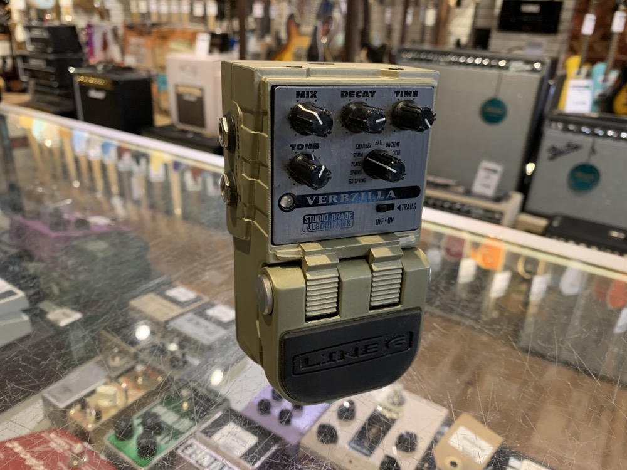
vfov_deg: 53.1
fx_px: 471
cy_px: 235
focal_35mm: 26
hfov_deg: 67.3
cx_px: 314
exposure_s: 1/60
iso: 320
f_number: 1.8
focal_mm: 4.25
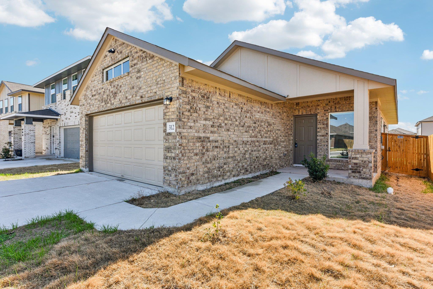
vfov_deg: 67.4
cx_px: 216
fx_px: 216
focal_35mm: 18
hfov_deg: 90.0
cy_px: 144
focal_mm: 18
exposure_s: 1/250
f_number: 8
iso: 100
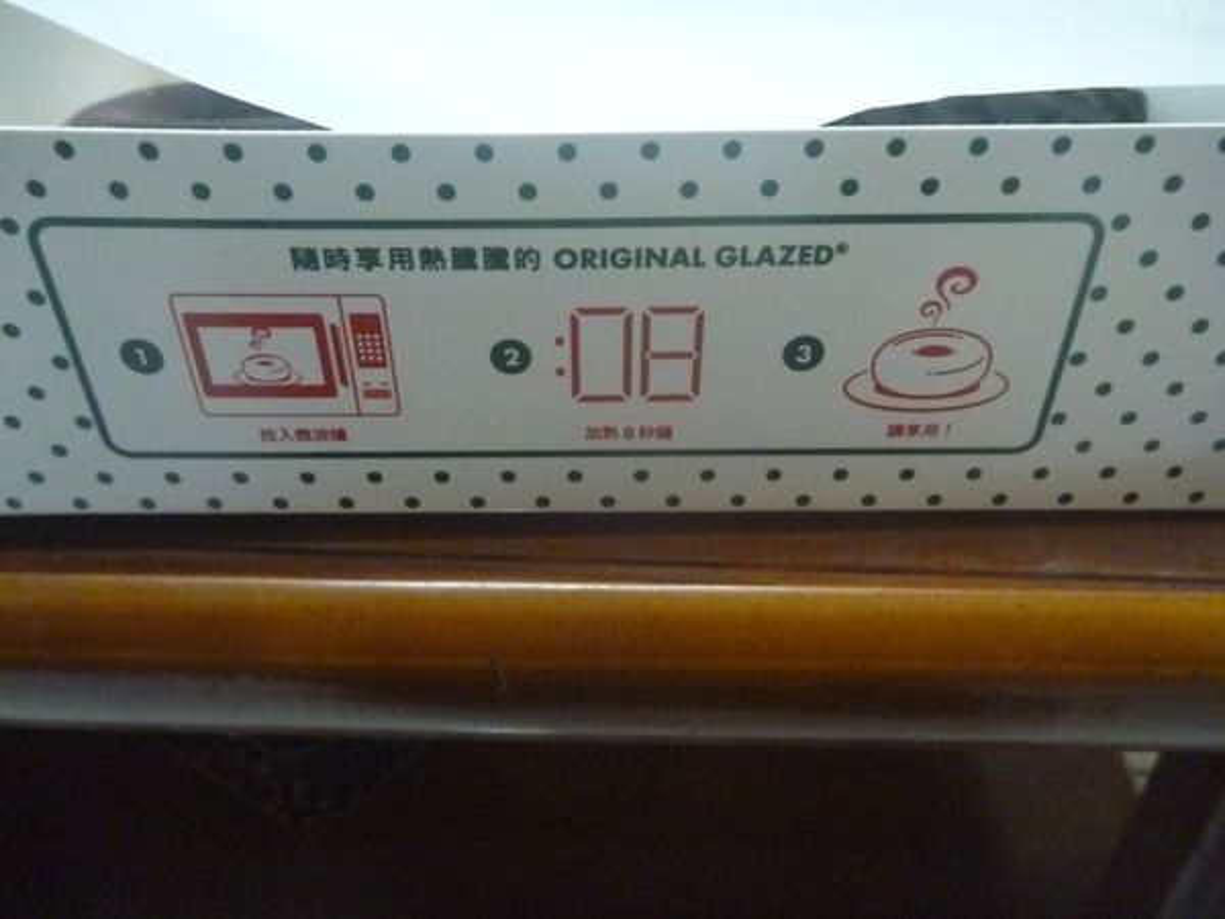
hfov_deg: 63.4
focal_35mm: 28
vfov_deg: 49.7
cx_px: 612
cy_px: 460
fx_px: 991
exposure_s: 1/30
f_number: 3.3
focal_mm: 5
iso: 2000
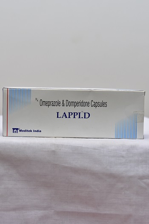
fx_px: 323
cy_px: 112
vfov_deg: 38.2
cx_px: 74
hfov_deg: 26.0
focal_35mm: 52
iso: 1600
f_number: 4
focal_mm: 52
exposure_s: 1/125
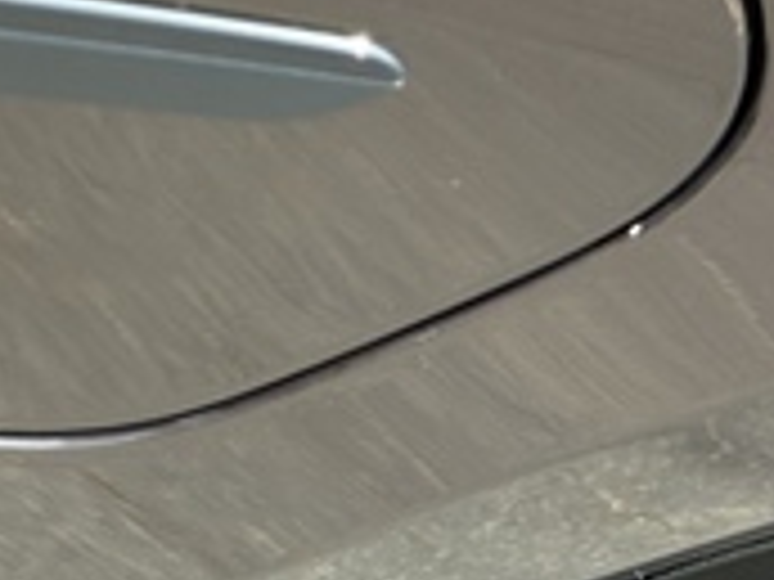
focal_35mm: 117
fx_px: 2616
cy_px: 34
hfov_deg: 16.5
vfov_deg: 12.5
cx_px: -9
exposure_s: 1/506
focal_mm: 6.76
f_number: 1.78
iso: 100
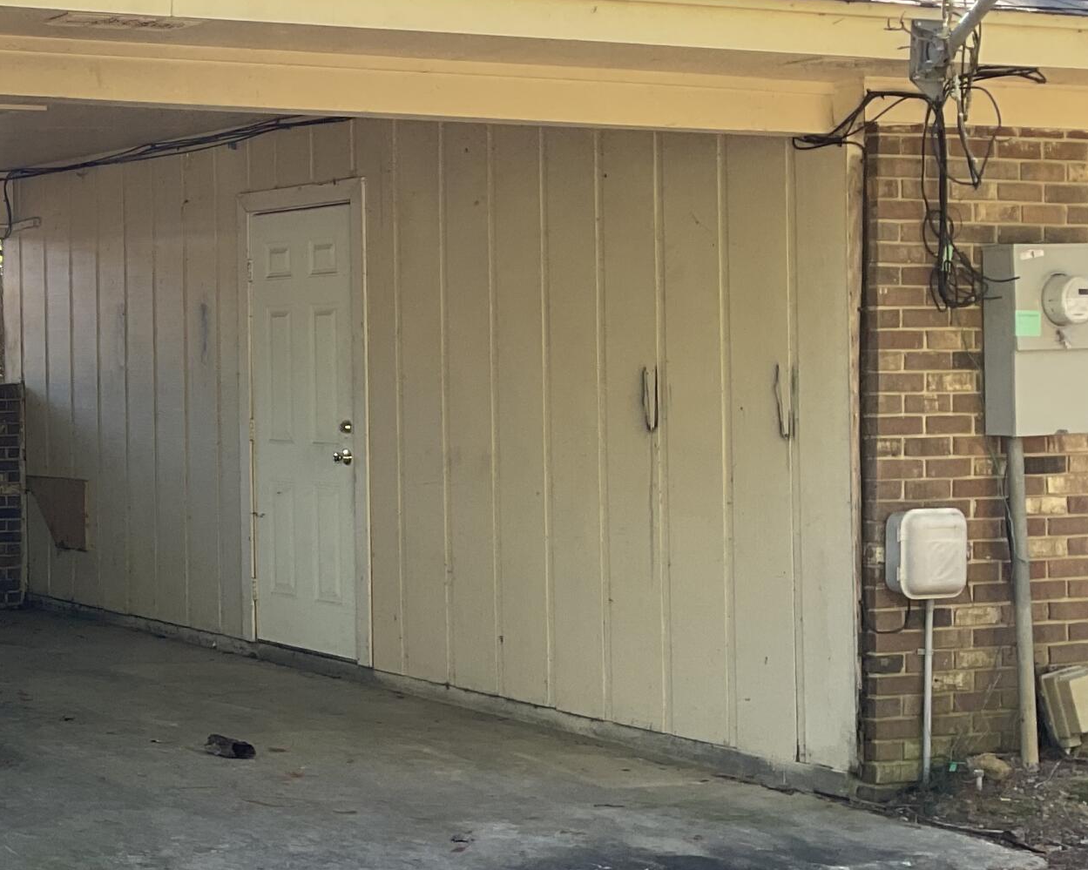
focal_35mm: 68
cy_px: 388
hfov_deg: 25.2
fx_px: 2189
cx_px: -214
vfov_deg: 22.5
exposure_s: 1/100
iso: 20
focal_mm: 3
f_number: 1.8
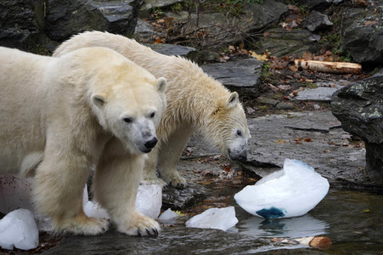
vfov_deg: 4.8
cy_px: 128
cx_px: 192
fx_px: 3040
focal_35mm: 286
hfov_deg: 7.2
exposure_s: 1/800
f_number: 7.1
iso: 1600
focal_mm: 286
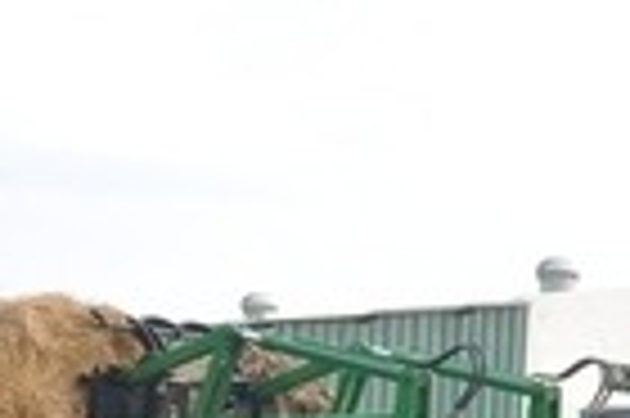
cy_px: 638
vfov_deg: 10.2
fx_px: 2255
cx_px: 405
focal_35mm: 129
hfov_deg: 15.9
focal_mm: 24
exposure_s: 1/125
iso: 200
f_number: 6.3
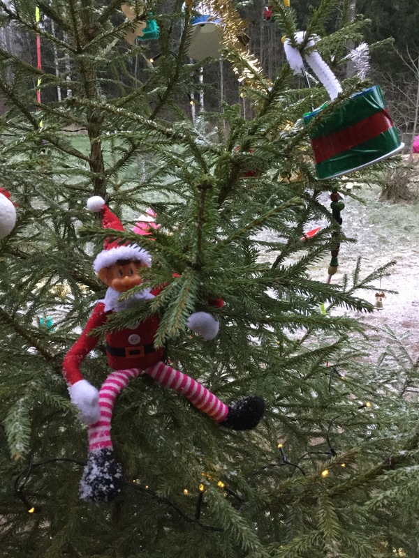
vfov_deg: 58.4
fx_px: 500
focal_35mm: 31
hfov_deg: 45.4
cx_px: 210
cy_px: 279
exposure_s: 1/25
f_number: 2.4
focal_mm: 3.3
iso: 200
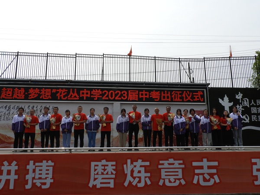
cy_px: 98
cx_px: 130
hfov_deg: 60.0
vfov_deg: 46.8
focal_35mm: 30
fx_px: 225
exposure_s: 1/320
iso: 100
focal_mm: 5.4
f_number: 8
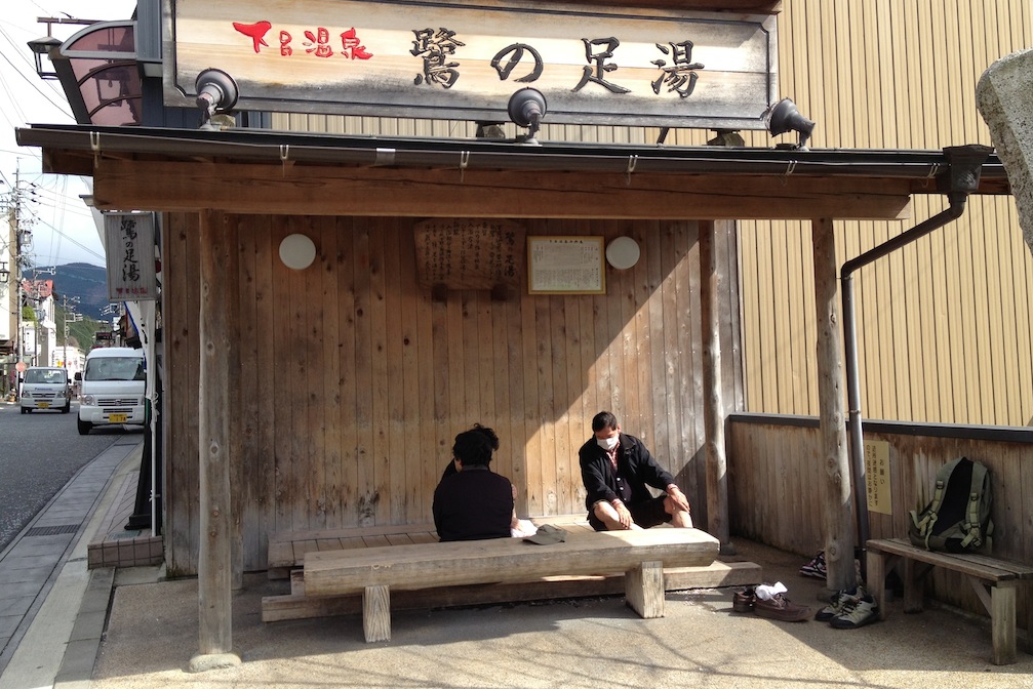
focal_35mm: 37
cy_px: 320
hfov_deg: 51.9
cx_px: 517
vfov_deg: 35.9
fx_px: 1062
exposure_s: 1/665
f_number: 2.4
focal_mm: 4.28
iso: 50
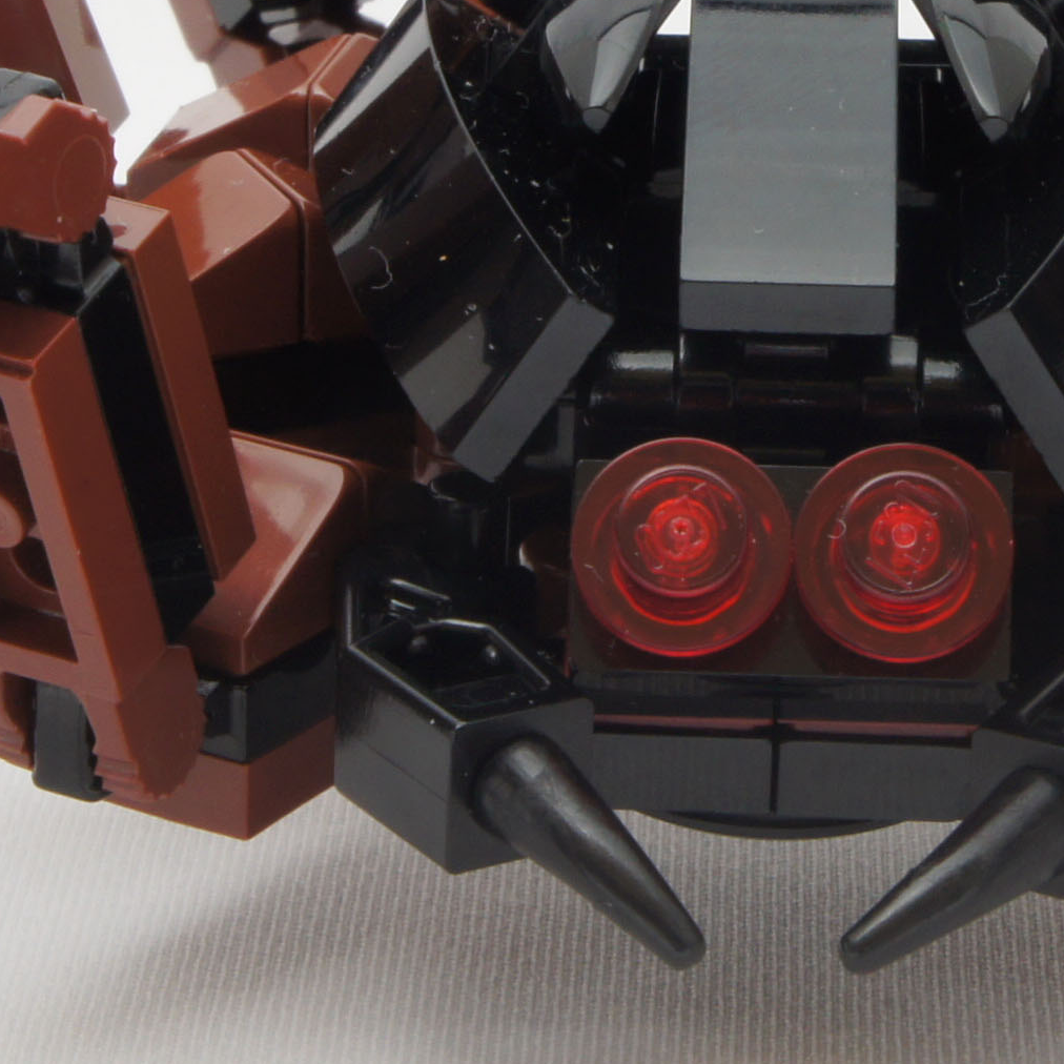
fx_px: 6433
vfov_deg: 9.4
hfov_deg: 9.4
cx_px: 814
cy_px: 144
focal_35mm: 185
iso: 200
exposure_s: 4
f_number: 18
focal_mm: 32
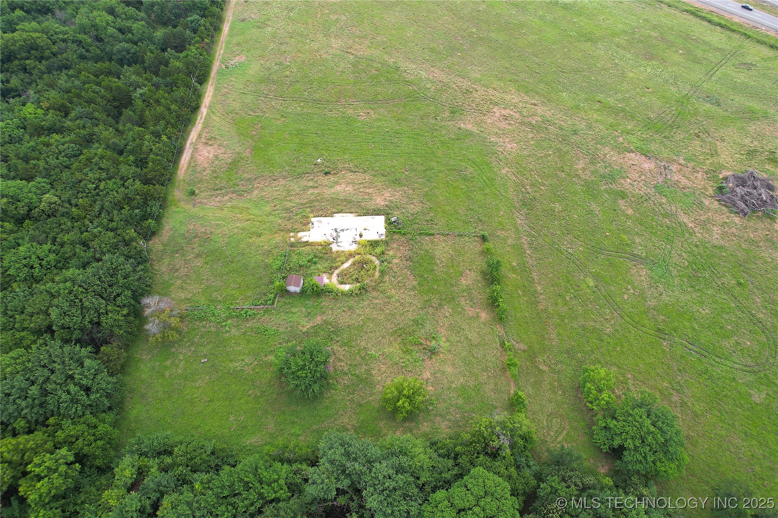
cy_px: 259
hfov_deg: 78.6
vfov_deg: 57.2
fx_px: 475
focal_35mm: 22
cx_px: 389
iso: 100
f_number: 2.8
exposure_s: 1/400
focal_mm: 8.38
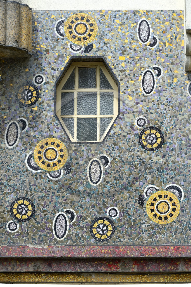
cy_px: 144
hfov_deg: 6.9
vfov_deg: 10.3
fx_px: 1592
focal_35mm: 200
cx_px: 96
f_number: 10
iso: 200
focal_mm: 200
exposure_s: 1/250
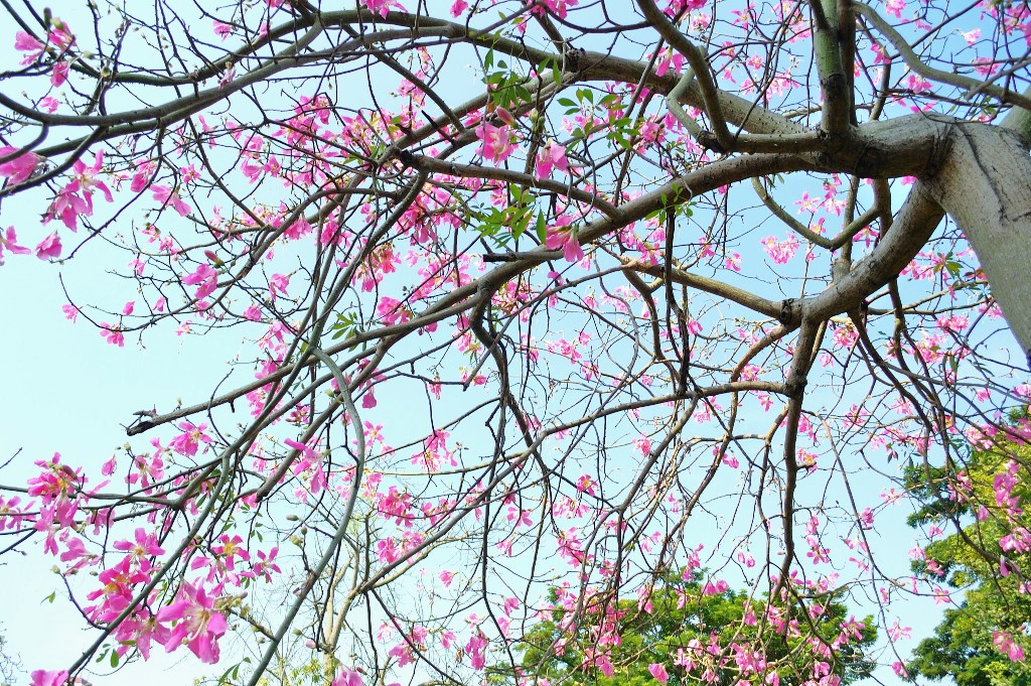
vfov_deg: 47.9
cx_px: 516
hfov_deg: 67.4
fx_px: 773
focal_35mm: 27
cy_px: 343
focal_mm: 18
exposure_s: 1/160
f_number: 5.6
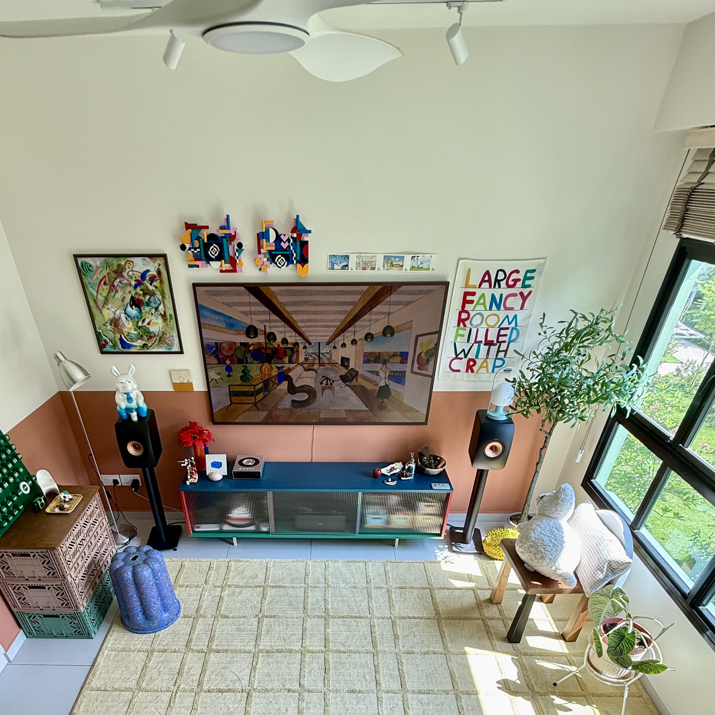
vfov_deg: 64.9
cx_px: 307
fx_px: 491
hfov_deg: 71.8
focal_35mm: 21
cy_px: 583
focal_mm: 2.22
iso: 64
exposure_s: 1/100
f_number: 2.2
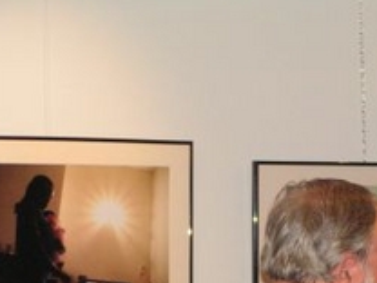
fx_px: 3082
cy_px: 338
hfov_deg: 7.0
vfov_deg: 5.2
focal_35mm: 283
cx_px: 440
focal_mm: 19.6
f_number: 3.2
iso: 200
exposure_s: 1/125
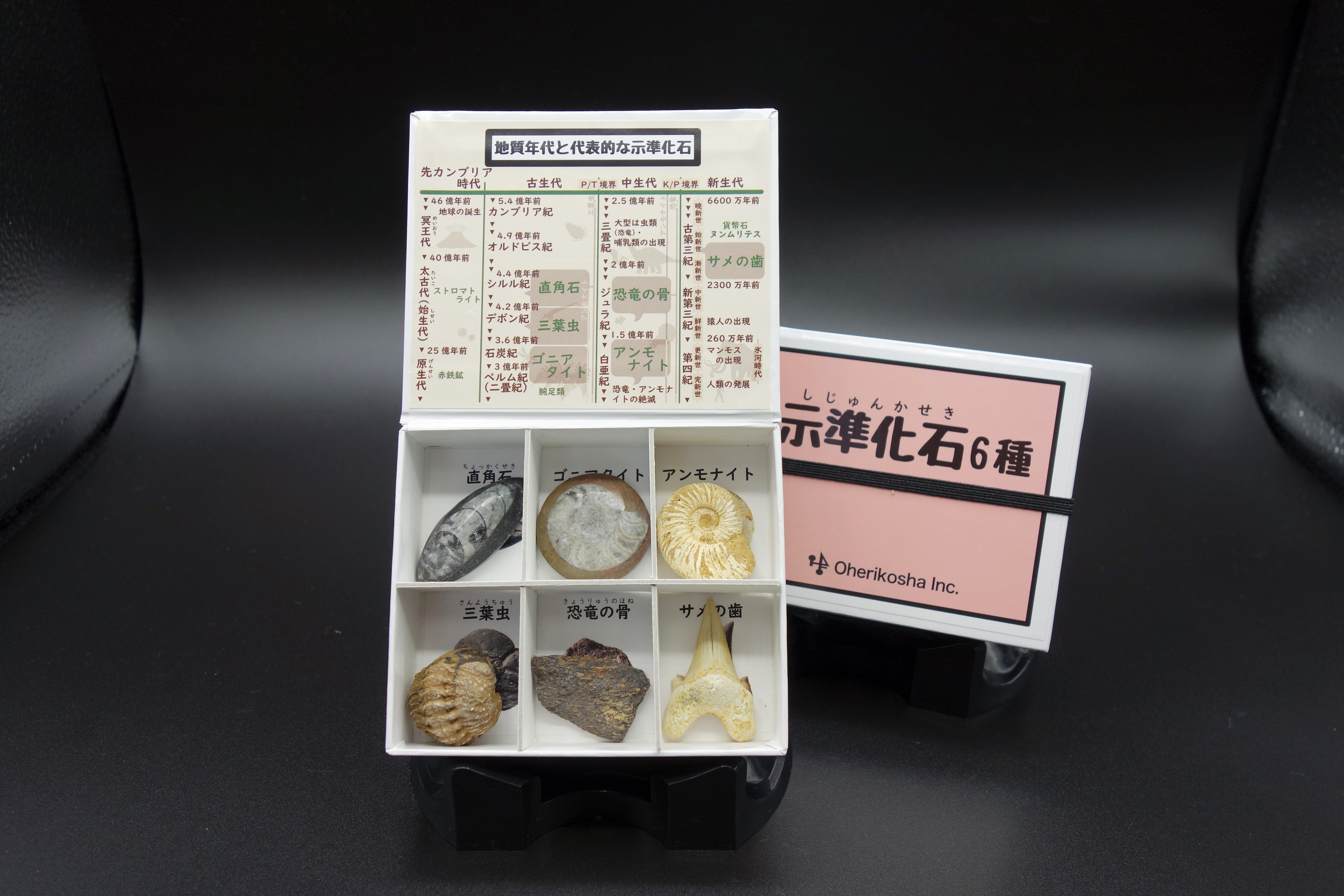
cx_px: 672
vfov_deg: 46.4
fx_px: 1045
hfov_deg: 65.5
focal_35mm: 28
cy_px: 448
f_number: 3.5
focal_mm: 10.4
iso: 125
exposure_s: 1/100
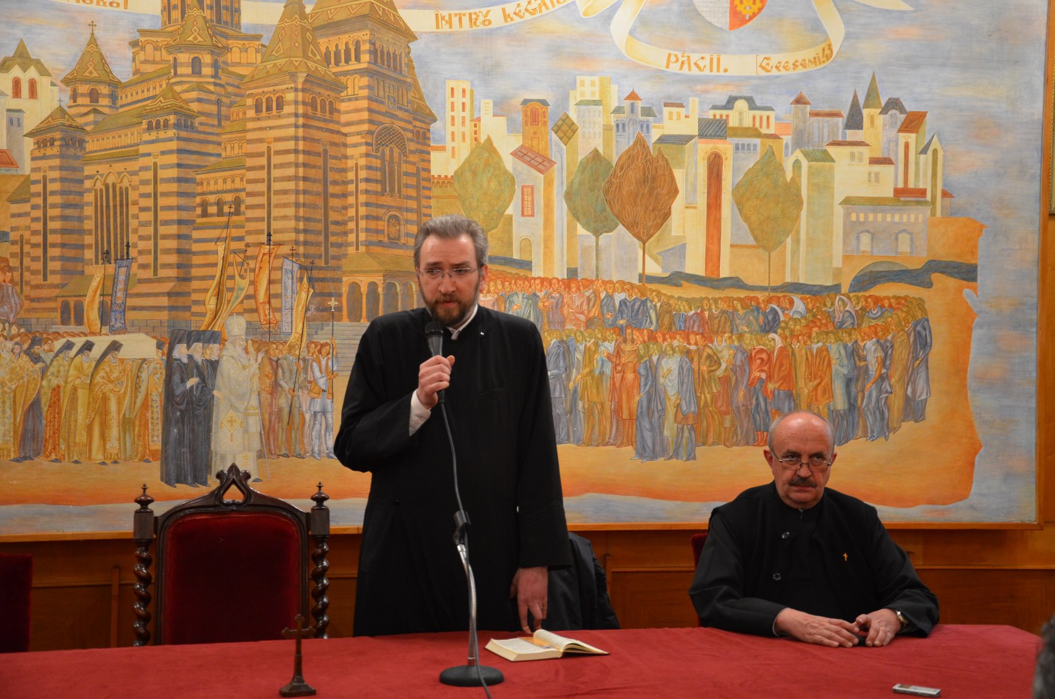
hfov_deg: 33.5
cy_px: 350
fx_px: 1755
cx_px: 528
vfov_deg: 22.5
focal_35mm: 60
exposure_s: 1/30
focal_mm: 40
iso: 1000
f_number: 4.5
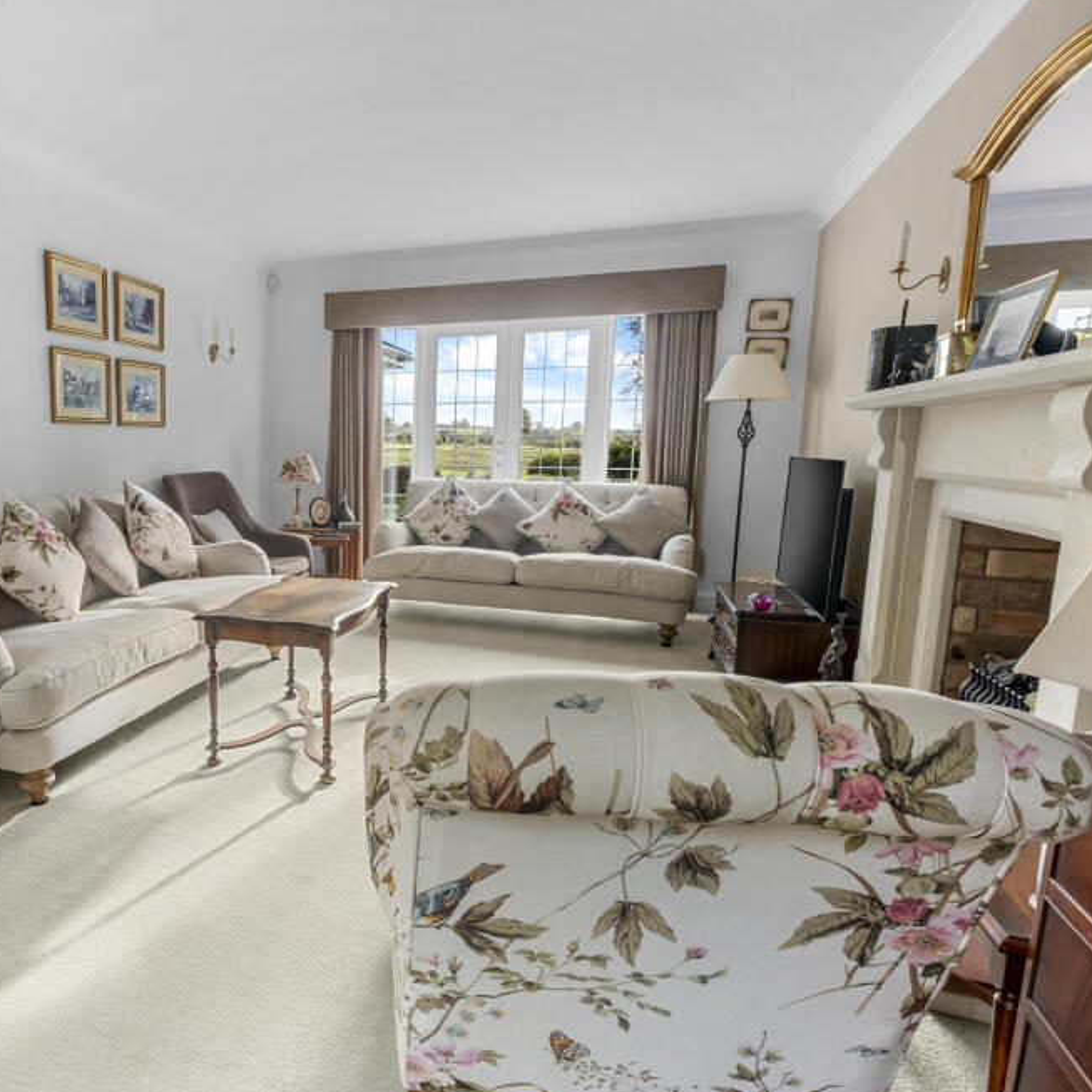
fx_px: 714
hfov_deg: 71.9
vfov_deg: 74.8
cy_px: 551
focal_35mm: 20
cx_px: 336
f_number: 8
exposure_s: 1/15
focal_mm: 10
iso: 1250
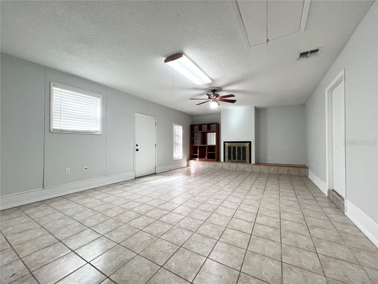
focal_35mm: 13
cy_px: 142
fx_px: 142
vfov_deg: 89.9
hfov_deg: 106.2
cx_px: 189
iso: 125
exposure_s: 1/60
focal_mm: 1.57
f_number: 1.8
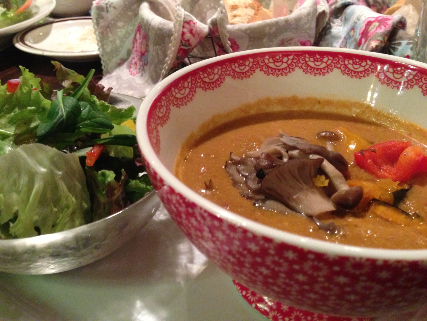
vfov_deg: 42.9
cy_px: 160
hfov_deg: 55.4
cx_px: 214
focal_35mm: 33
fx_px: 407
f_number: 2.4
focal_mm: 4.13
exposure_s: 1/15
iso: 500
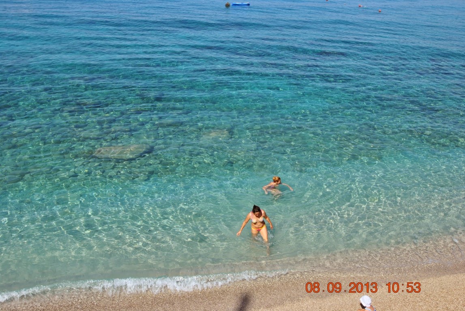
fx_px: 466
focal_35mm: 36
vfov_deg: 37.0
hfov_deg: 53.1
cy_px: 156
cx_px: 232
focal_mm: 24
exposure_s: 1/250
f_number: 8
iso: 100
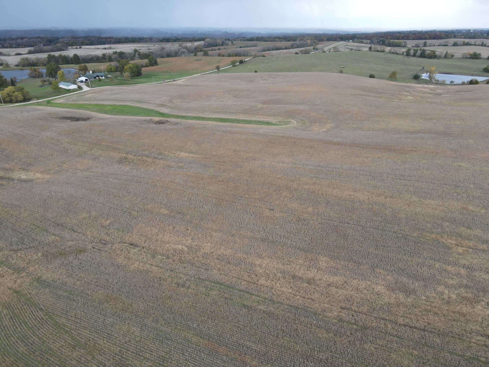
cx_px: 244
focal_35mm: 24
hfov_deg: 71.6
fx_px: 339
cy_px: 184
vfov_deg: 56.8
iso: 100
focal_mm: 4.5
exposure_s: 1/60
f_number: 2.8
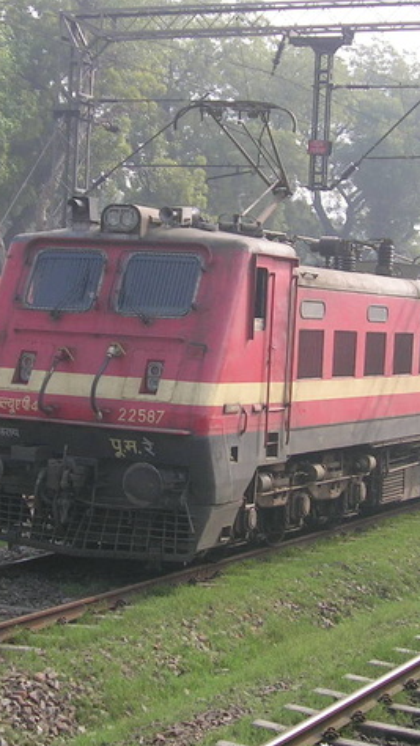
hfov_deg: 15.5
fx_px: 1543
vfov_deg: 27.2
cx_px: 190
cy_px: 370
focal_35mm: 78
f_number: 3.2
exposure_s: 1/345
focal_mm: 8
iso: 50
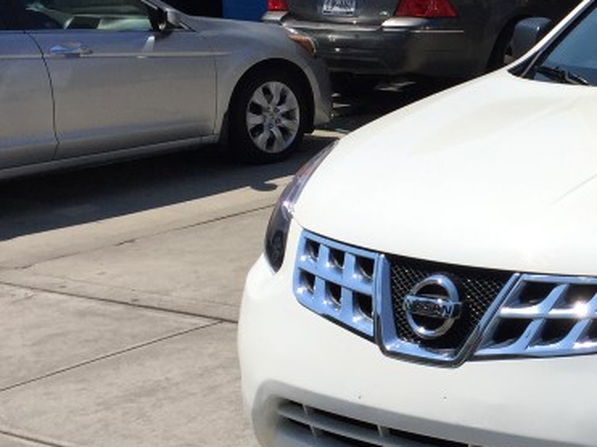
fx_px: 1379
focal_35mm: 80
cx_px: 669
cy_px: 196
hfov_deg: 22.9
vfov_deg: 18.4
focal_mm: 4.15
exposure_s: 1/3597
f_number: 2.2
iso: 32
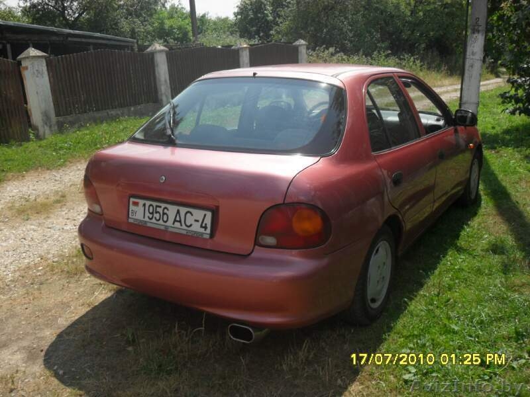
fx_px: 536
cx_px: 265
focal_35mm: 35
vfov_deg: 40.7
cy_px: 198
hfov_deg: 52.6
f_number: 8.9
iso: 100
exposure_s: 1/125
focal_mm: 6.2
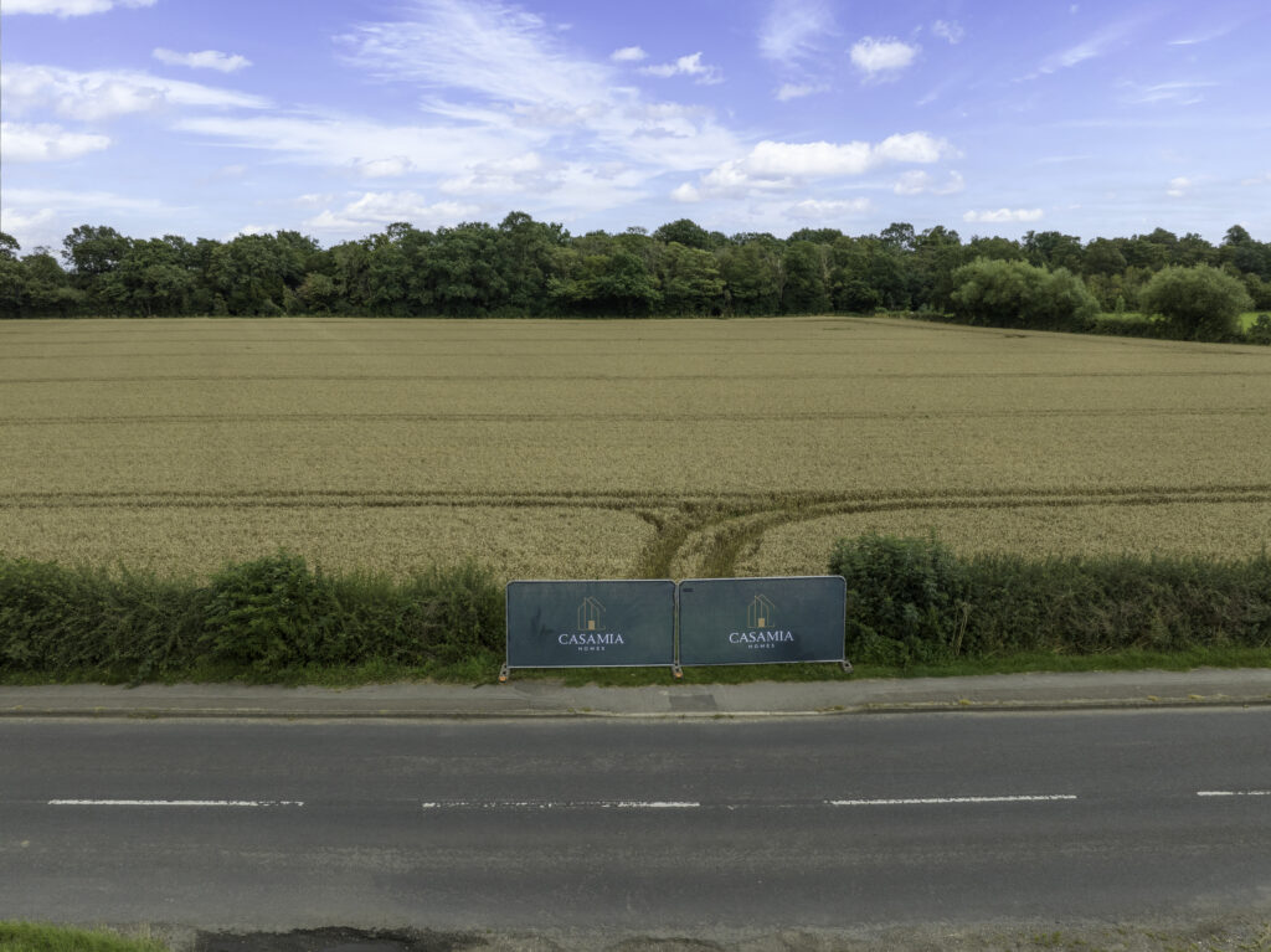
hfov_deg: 71.6
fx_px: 881
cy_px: 476
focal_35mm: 24
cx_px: 636
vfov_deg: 56.8
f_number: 6.3
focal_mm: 12.29
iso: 200
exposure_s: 1/120
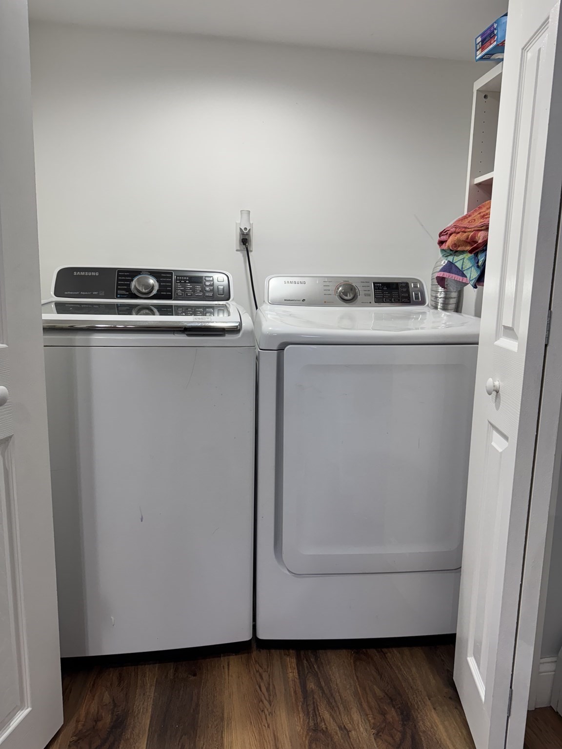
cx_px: 281
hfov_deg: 56.8
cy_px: 374
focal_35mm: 24
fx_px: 520
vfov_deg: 71.6
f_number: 1.78
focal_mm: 6.76
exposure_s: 1/120
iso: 125
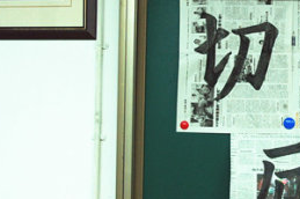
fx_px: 799
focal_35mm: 96
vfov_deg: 14.2
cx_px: 290
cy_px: 62
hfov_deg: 20.7
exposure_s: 1/40
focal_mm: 24
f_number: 3.2
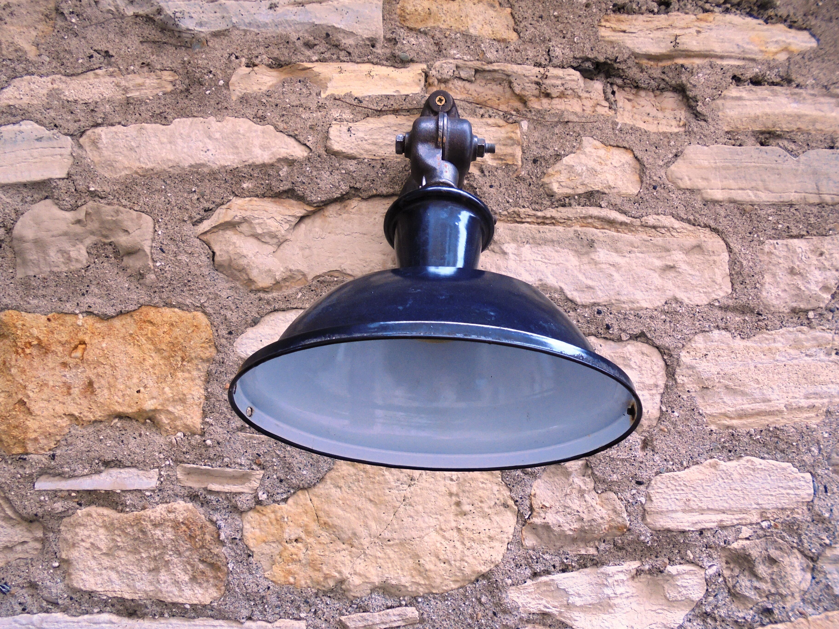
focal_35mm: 26
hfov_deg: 67.3
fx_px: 630
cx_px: 420
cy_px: 314
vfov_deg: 53.1
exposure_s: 1/40
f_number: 3.5
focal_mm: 4.6
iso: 100
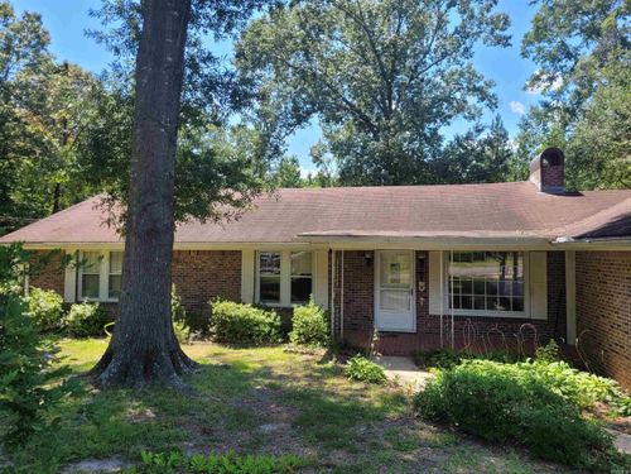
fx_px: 474
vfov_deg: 53.1
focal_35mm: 26
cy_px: 237
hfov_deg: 67.3
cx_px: 316
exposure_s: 1/775
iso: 40
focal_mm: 5.4
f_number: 1.8
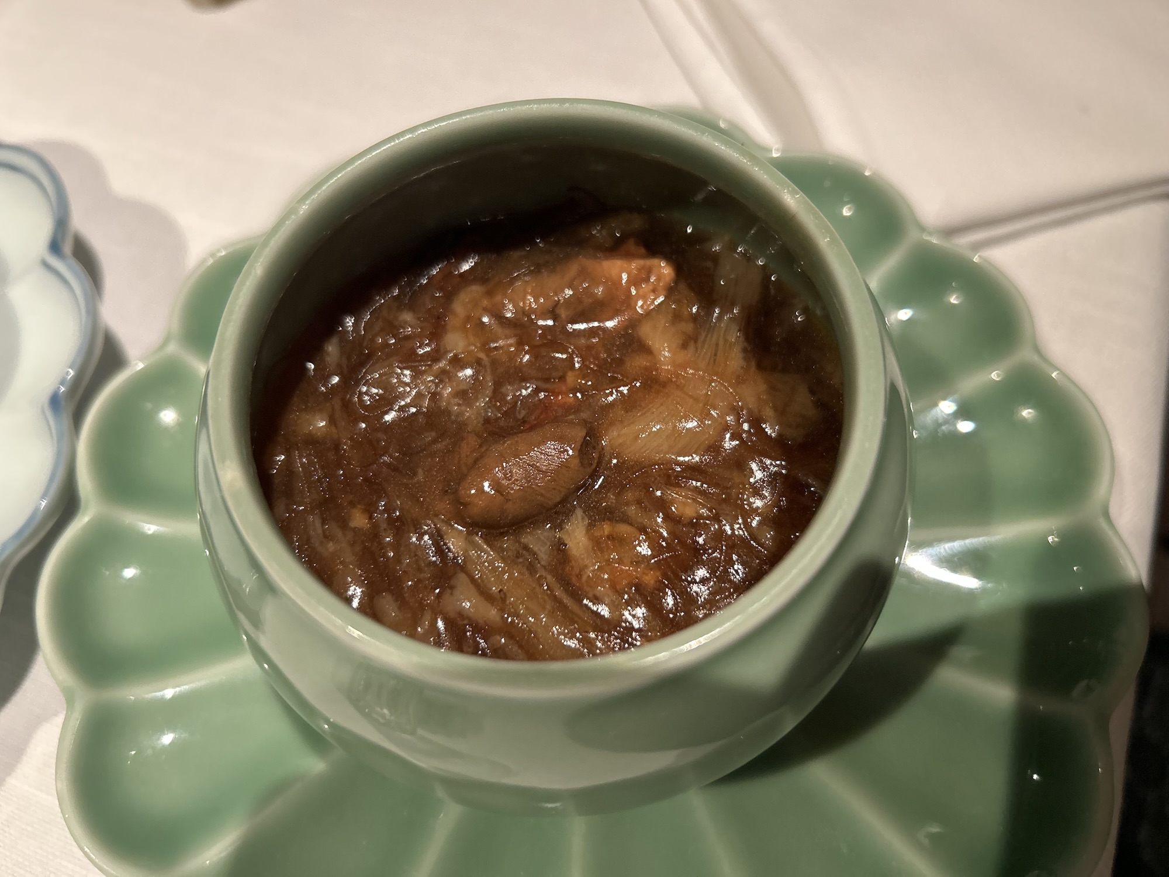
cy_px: 438
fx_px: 878
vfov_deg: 53.1
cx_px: 584
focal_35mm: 26
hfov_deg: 67.3
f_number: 1.5
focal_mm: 5.7
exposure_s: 1/50
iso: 200
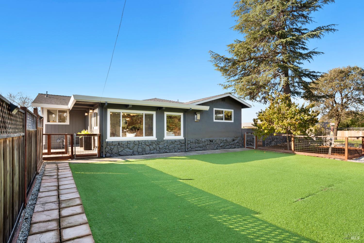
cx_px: 182
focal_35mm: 18
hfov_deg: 90.0
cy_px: 122
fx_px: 182
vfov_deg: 67.4
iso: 100
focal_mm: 12
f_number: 8
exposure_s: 1/30
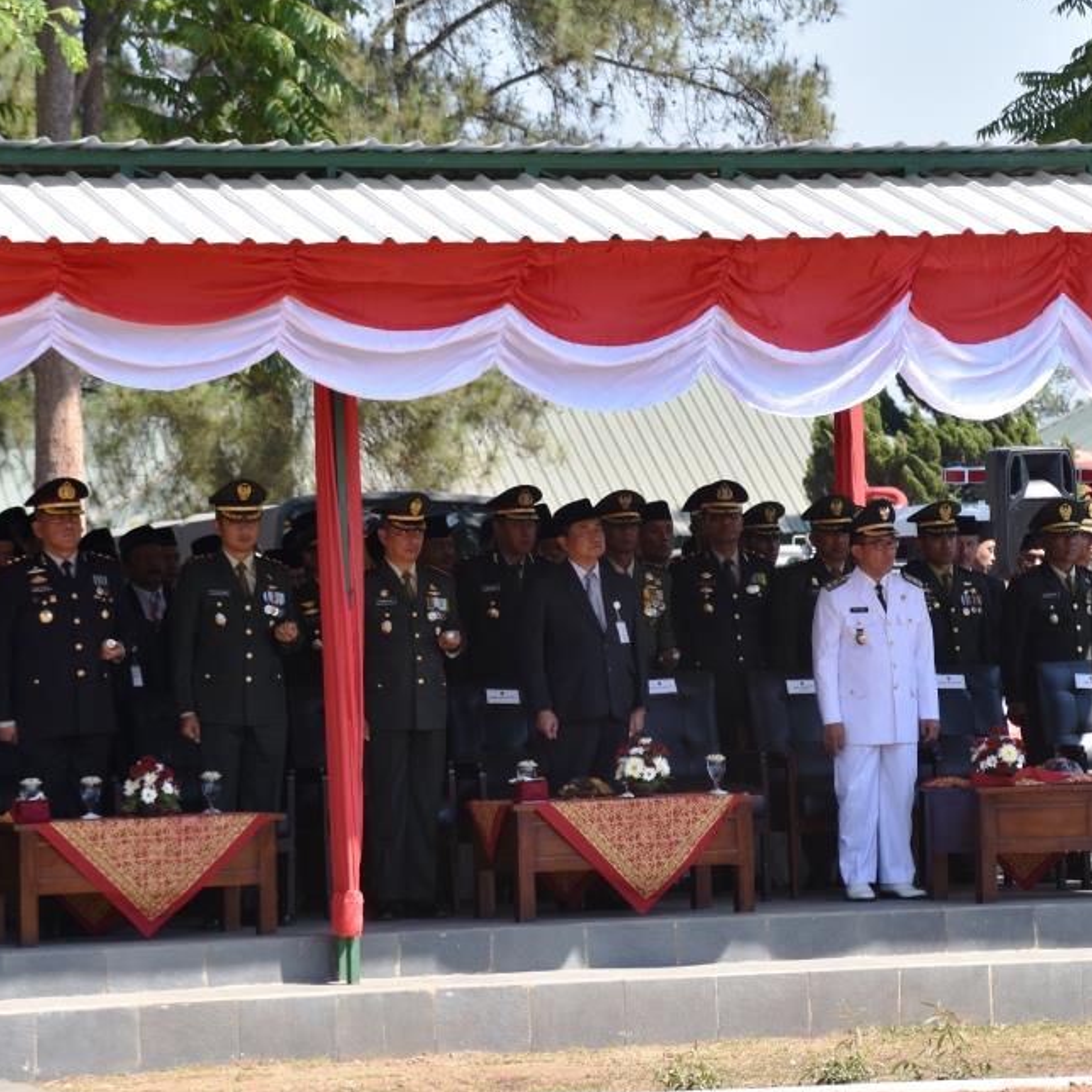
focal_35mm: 193
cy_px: 520
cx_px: 636
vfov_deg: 9.1
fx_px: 6877
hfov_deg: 9.1
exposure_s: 1/250
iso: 100
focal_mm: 95
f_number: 5.6
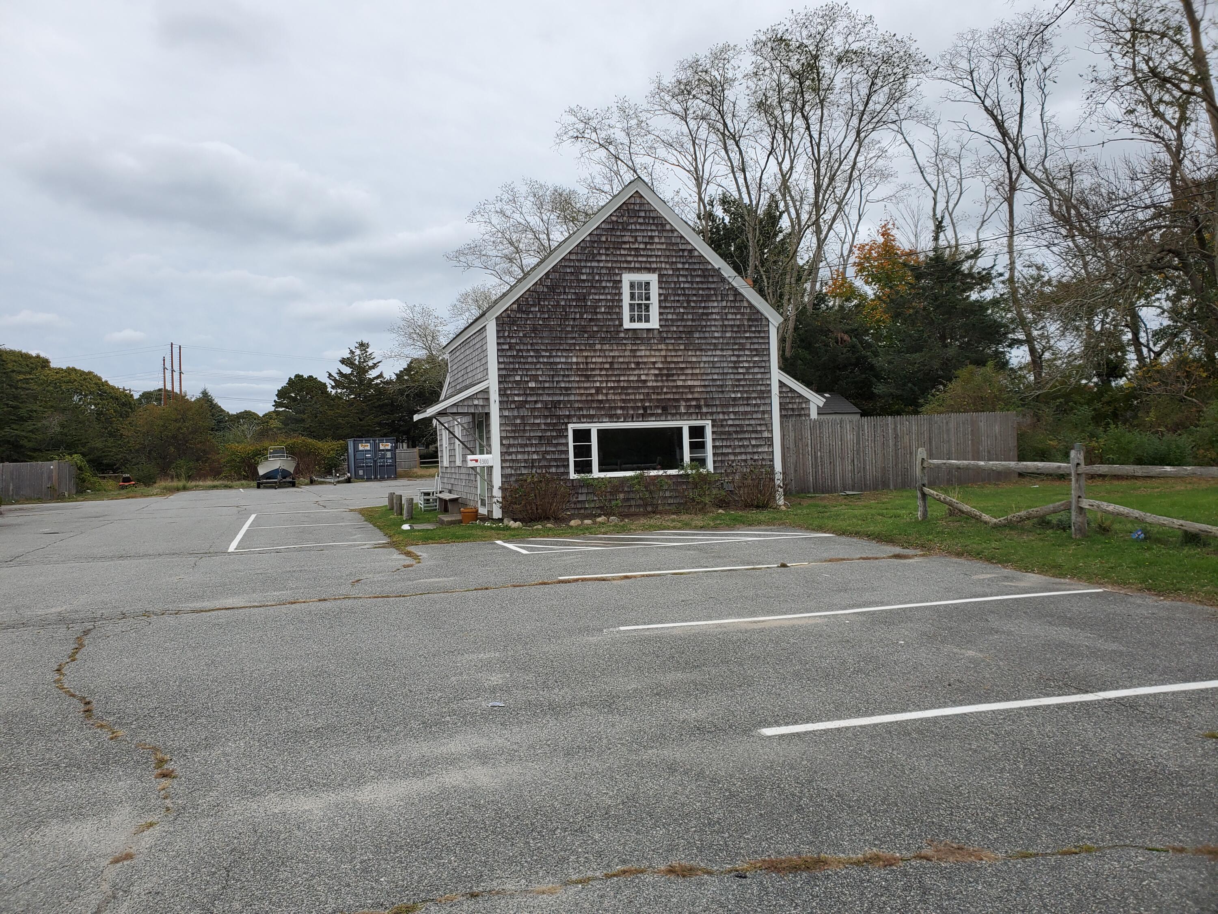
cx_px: 609
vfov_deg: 53.1
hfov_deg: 67.3
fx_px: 915
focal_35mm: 26
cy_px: 457
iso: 50
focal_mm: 4.3
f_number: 2.4
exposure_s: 1/779
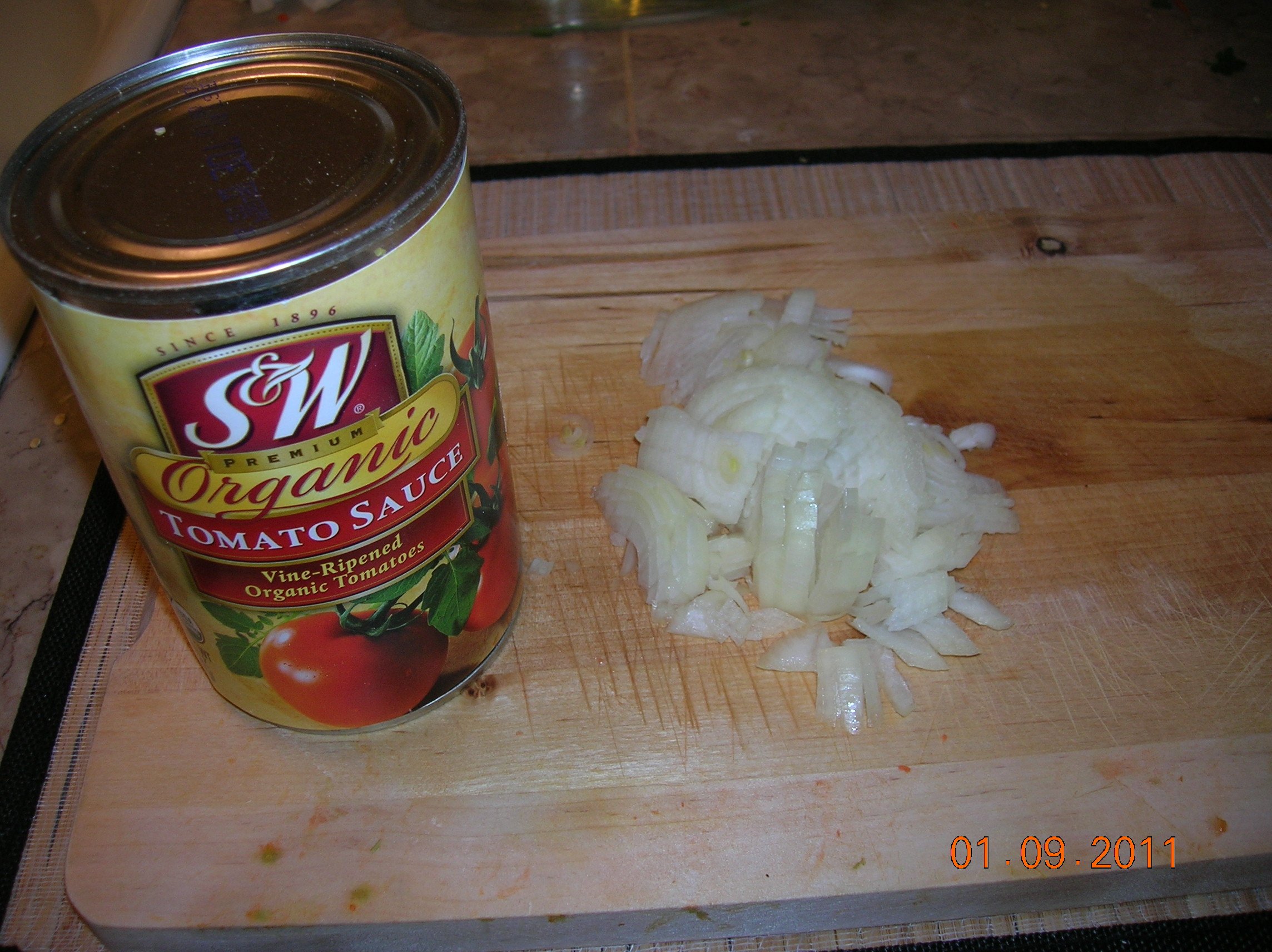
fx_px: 1248
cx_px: 636
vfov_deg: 41.7
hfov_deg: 54.0
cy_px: 476
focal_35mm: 34
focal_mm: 5.7
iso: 50
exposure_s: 1/60.1
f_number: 2.9
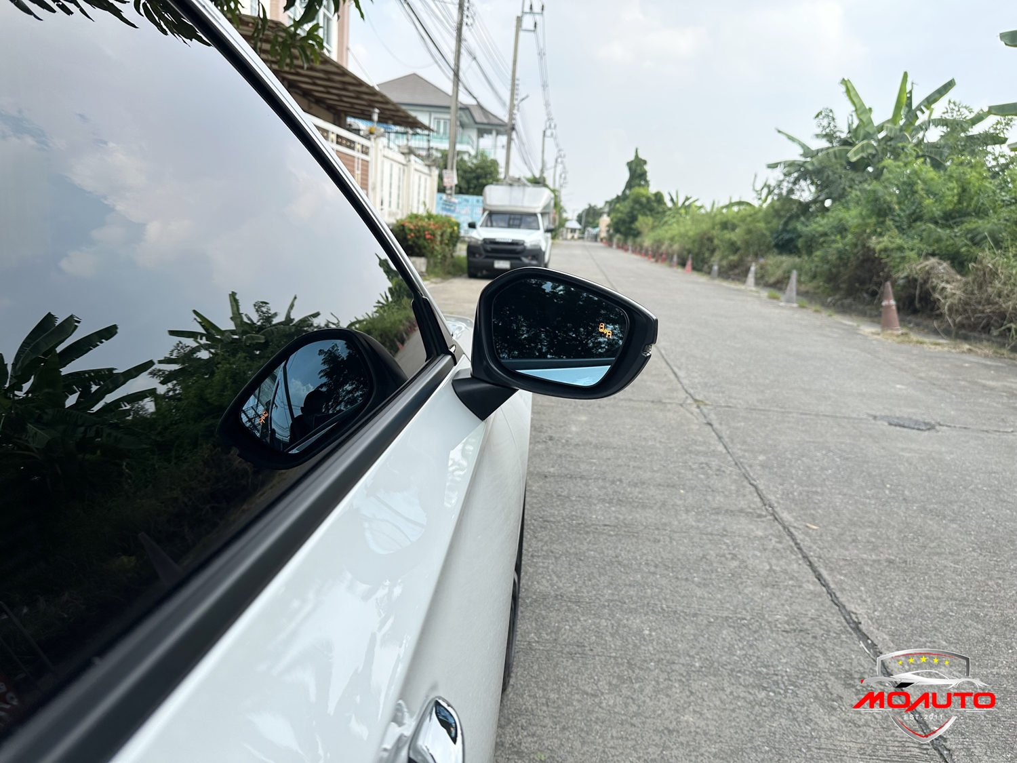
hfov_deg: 71.6
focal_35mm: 24
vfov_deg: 56.8
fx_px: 705
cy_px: 382
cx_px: 508
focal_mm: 6.86
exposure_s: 1/1916
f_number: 1.78
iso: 80
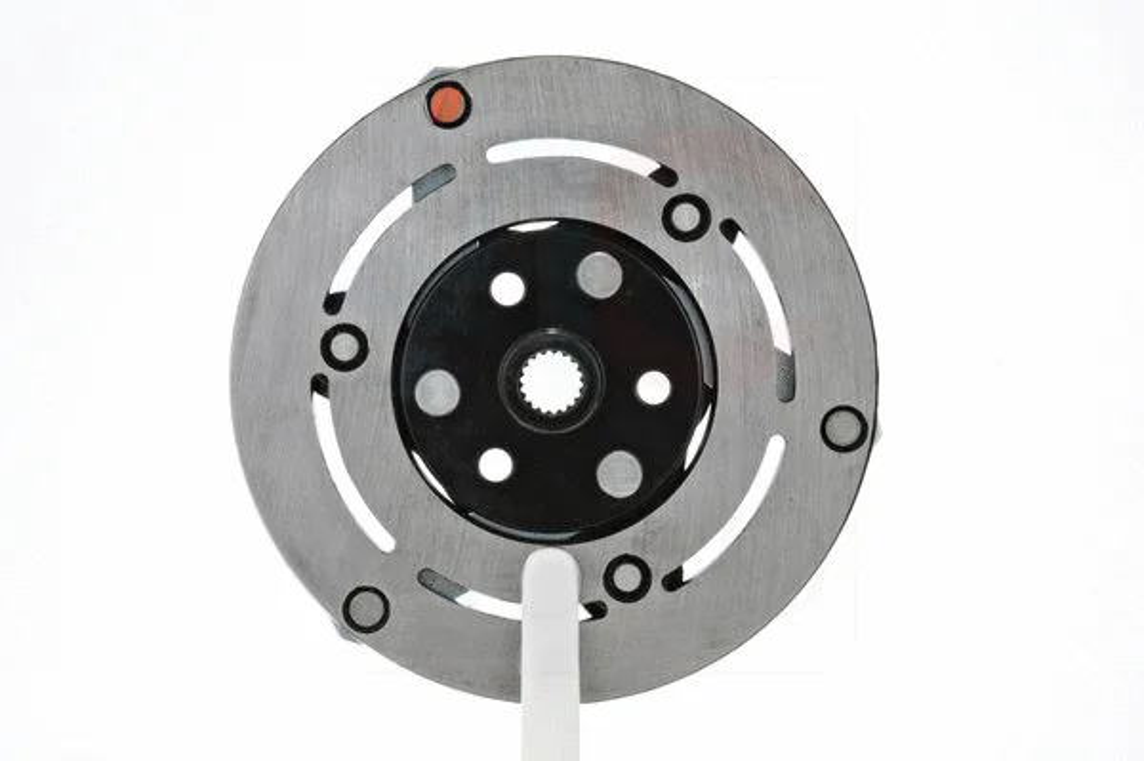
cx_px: 572
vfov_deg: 11.4
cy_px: 380
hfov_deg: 17.1
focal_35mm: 120
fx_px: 3810
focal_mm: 80
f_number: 25
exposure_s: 1/15
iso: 1600
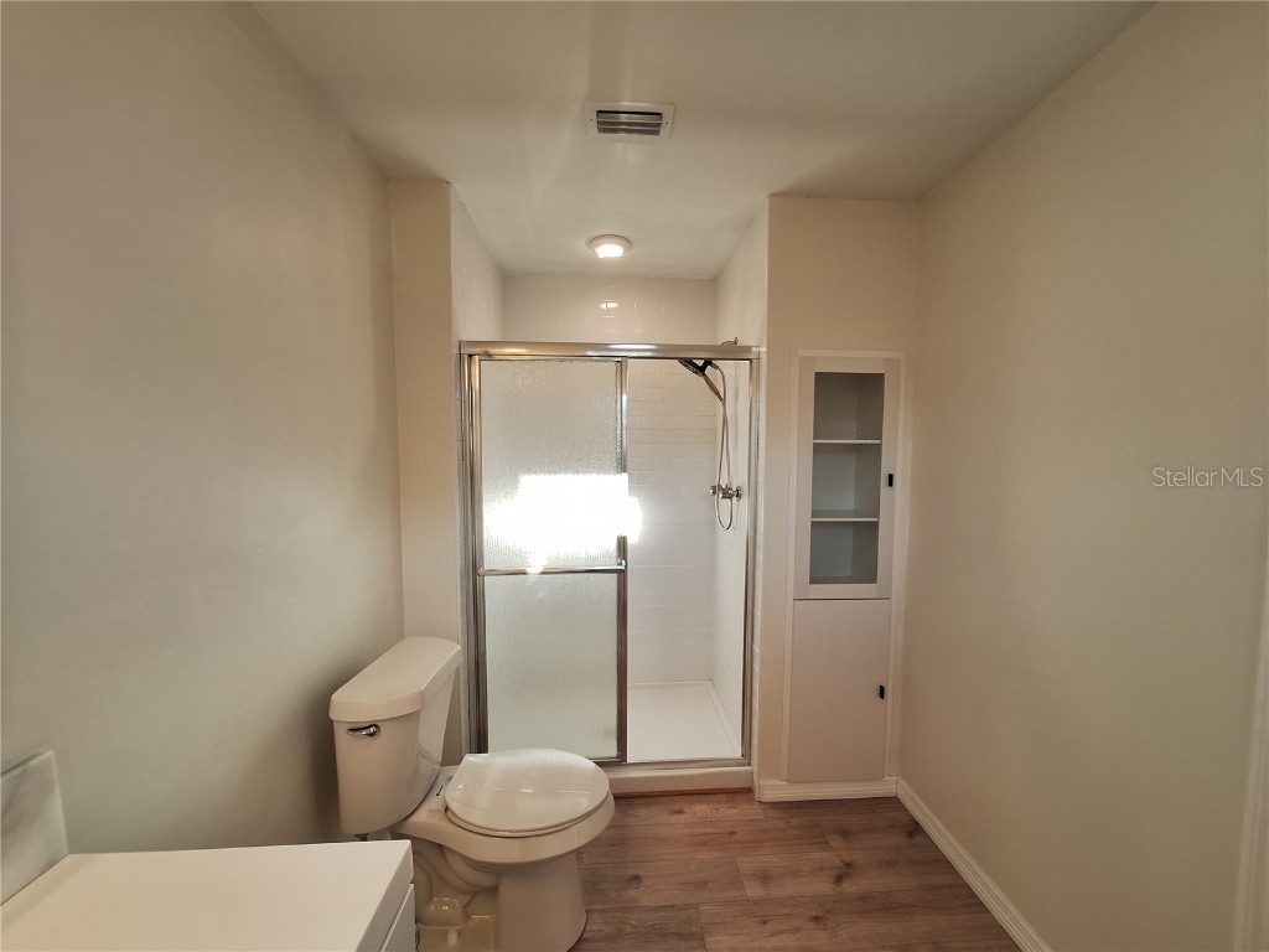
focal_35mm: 13
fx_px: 477
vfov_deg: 89.9
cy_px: 476
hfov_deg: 106.2
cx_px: 634
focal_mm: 1.74
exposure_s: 1/120
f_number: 2.2
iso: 64
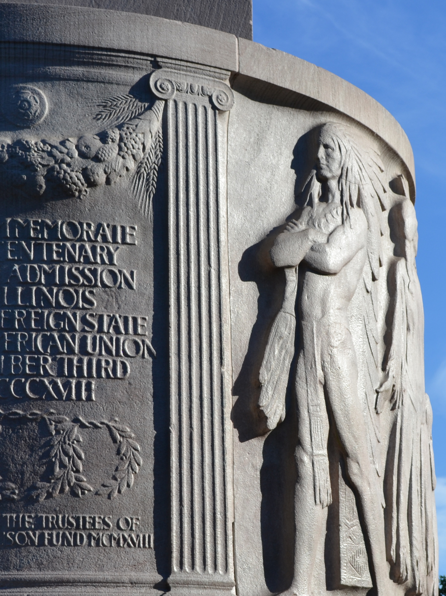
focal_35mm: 102
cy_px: 358
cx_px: 297
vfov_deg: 19.2
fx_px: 1753
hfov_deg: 14.5
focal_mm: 36
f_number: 8
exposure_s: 1/250
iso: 100
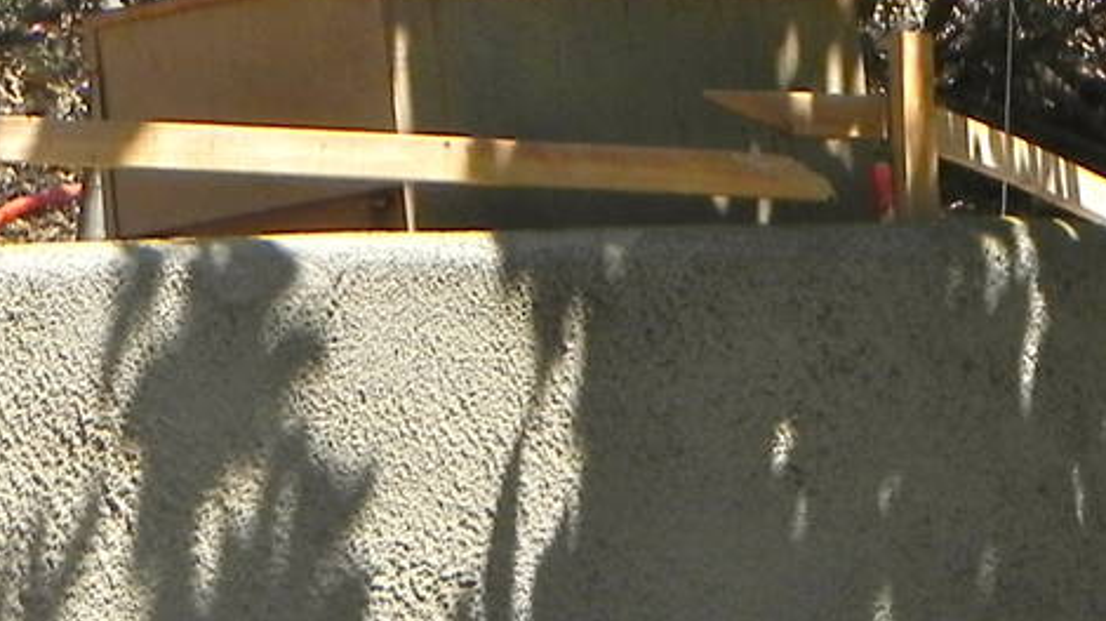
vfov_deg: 2.0
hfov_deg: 3.6
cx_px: -727
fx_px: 17619
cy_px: 492
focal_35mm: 601
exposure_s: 1/358
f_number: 6.3
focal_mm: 28.8
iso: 160
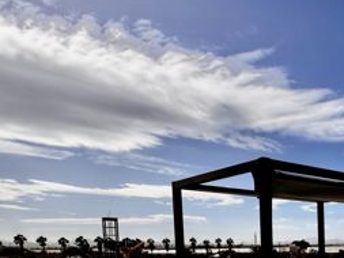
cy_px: 278
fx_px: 388
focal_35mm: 39
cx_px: 403
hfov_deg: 37.4
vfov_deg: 32.7
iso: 40
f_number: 2.2
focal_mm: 2.22
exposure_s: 1/3906
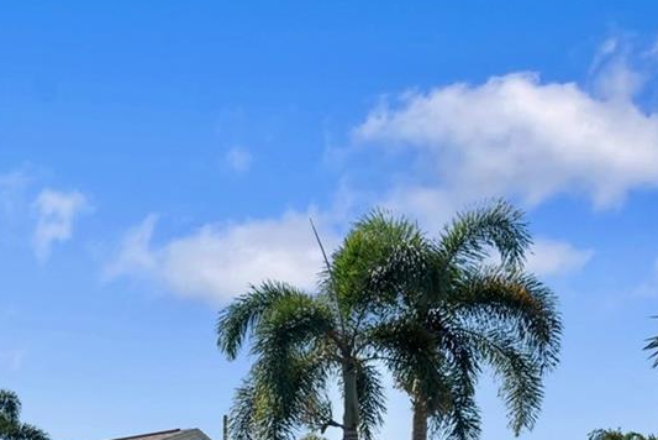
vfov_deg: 21.3
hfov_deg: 32.1
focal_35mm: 57
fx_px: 1042
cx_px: -7
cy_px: 594
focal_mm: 19
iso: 250
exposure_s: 1/160
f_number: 6.3
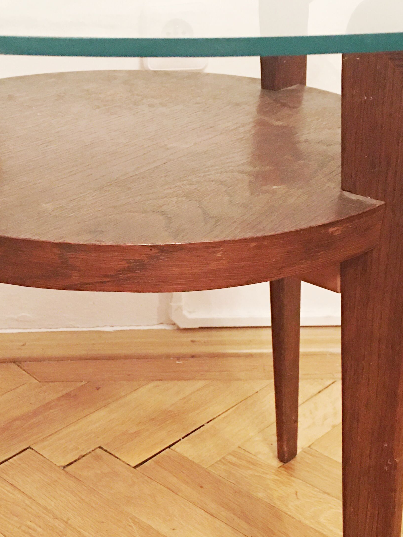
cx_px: 132
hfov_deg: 26.9
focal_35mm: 54
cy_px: 339
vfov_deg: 35.3
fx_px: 838
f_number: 2.2
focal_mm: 4.15
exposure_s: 1/8
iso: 100
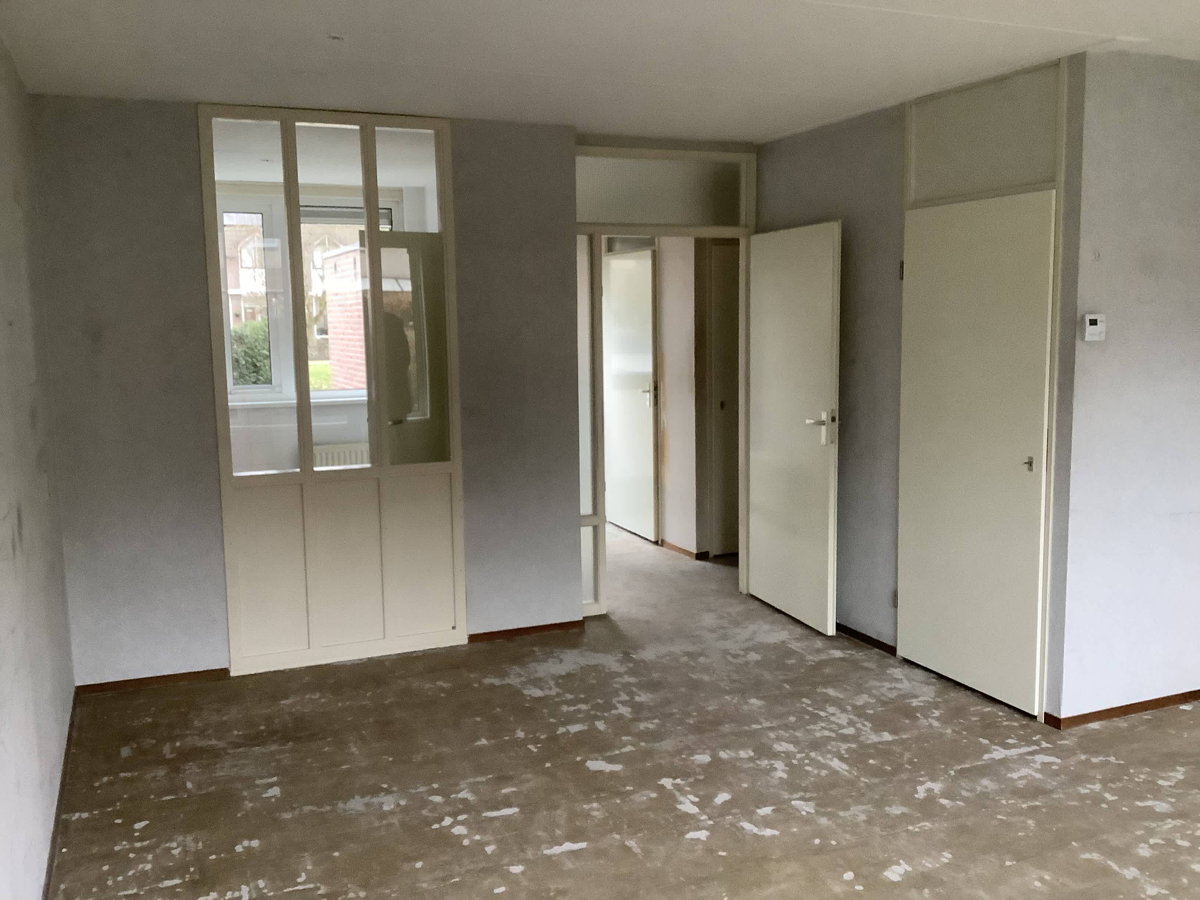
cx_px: 600
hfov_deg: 58.4
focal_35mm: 31
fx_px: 1075
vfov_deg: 45.4
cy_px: 450
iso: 320
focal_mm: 3.3
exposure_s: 1/33
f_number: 2.4
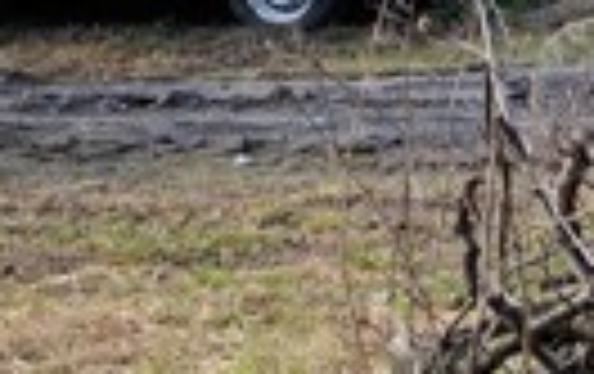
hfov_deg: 8.4
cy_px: -74
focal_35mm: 249
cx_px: 477
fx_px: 4038
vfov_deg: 5.3
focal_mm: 24
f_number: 7.1
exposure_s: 1/250
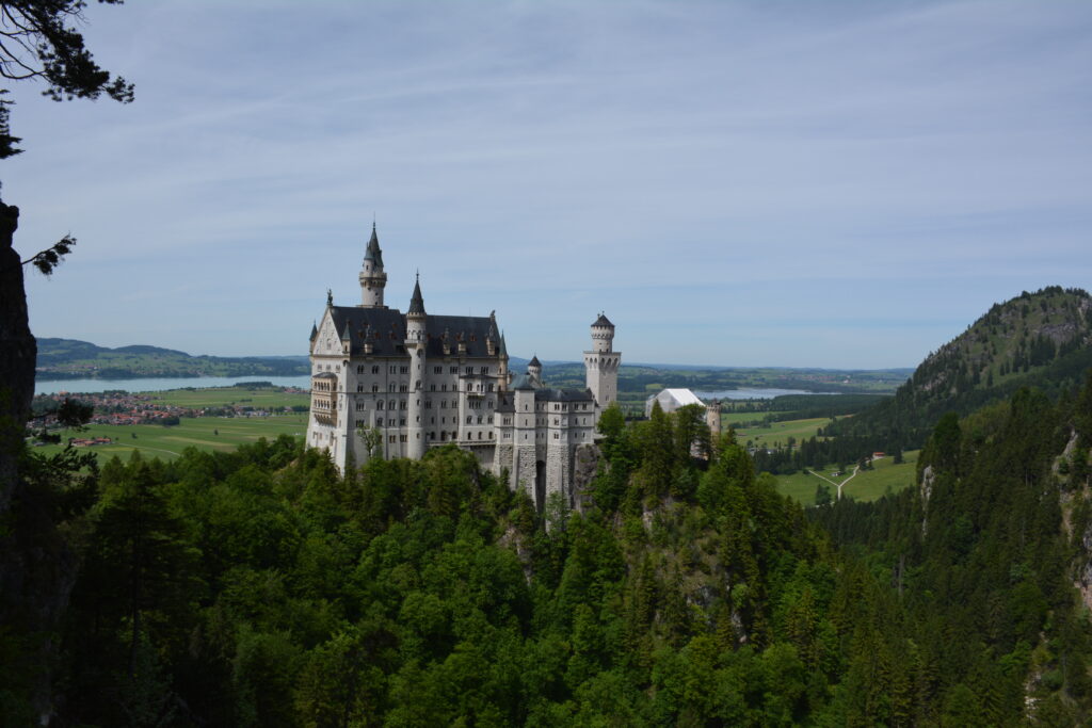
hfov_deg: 67.4
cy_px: 364
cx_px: 546
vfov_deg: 47.9
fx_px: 819
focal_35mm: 27
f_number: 11
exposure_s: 1/500
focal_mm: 18
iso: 320
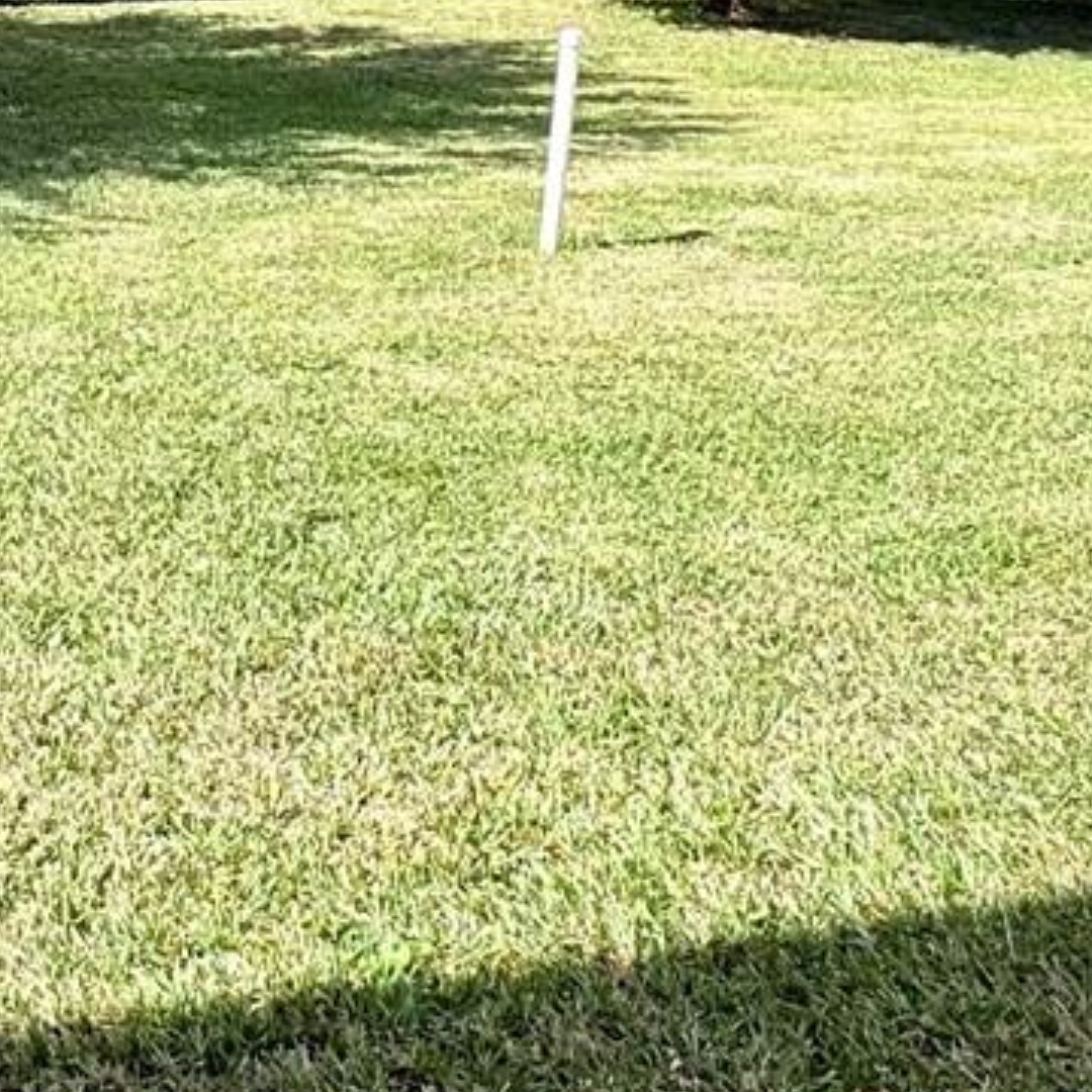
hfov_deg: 30.4
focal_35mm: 55
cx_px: 243
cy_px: -55
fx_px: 1963
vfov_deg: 28.7
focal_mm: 2.22
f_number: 2.2
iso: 50
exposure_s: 1/1020
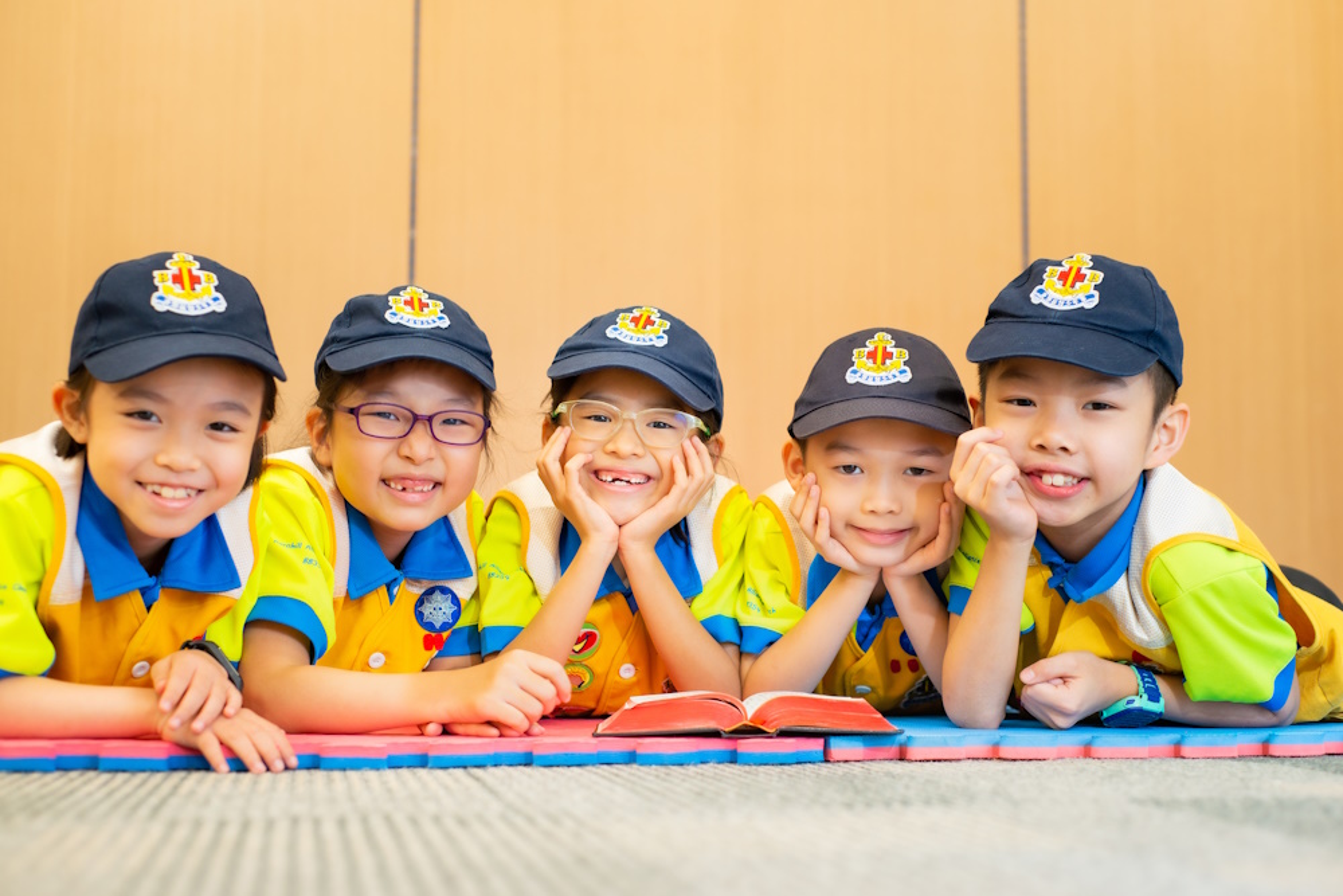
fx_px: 1865
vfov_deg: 27.0
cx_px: 672
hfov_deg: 39.6
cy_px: 448
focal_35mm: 50
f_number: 3.2
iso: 500
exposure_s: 1/125
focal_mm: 50
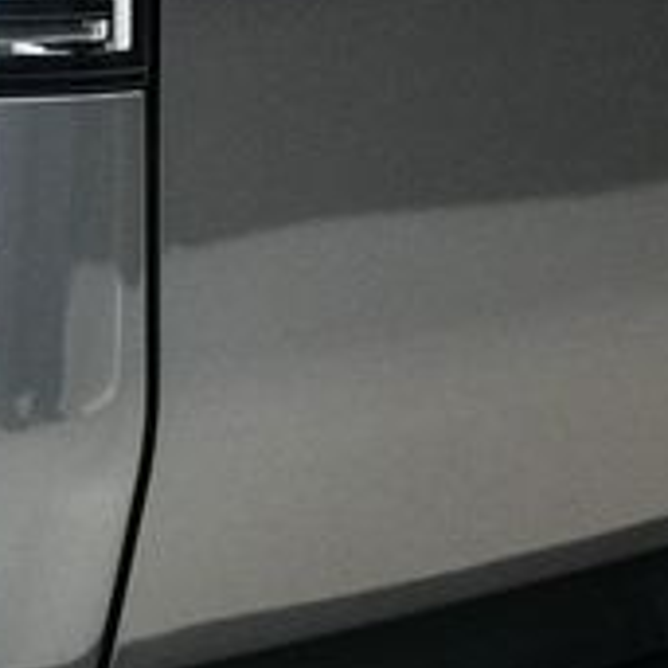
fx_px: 3122
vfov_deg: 12.2
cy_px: 148
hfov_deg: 12.1
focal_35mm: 143
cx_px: 8
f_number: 4
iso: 3200
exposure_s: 1/100
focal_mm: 30
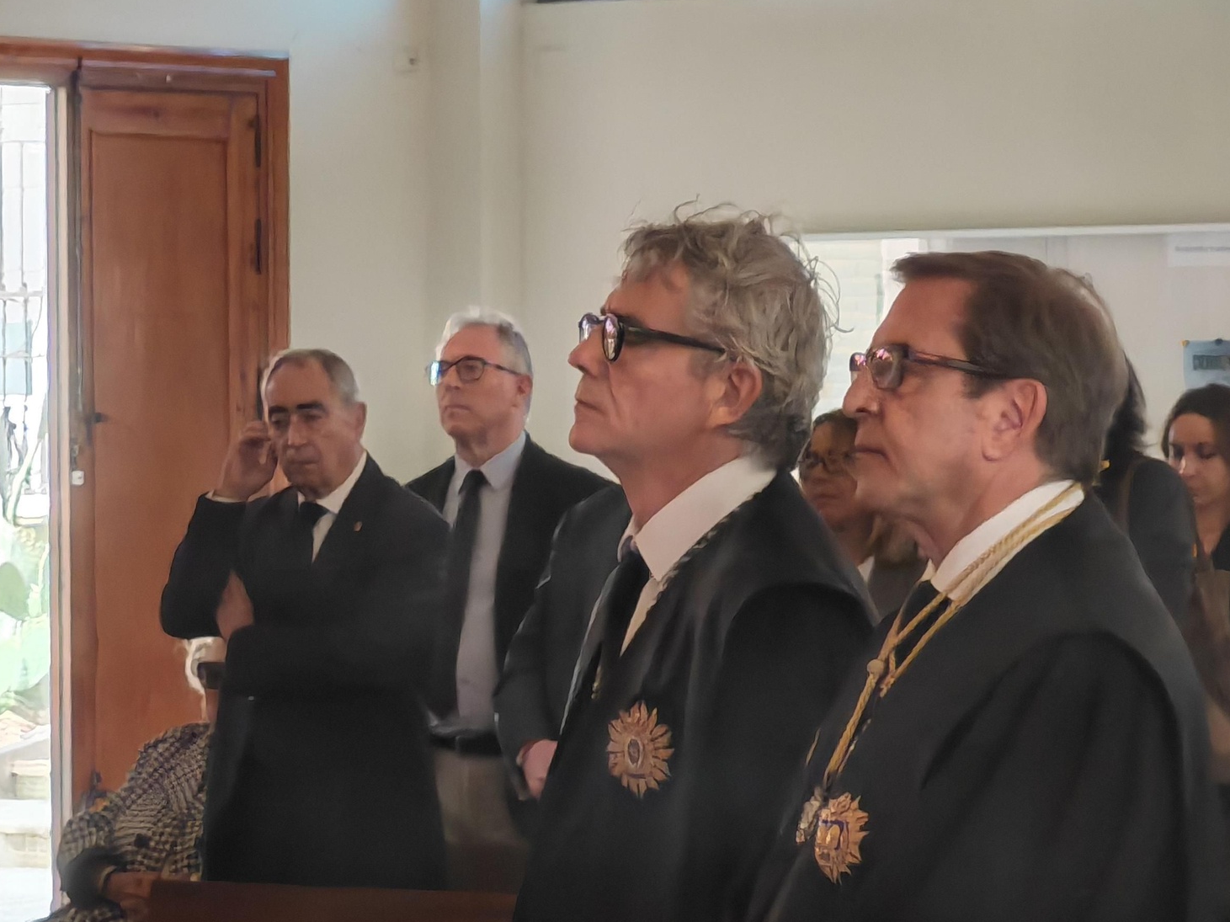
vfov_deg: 7.6
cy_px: 420
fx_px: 6927
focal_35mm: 195
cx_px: 662
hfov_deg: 10.1
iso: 250
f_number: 2.4
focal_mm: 8.67
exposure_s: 1/50
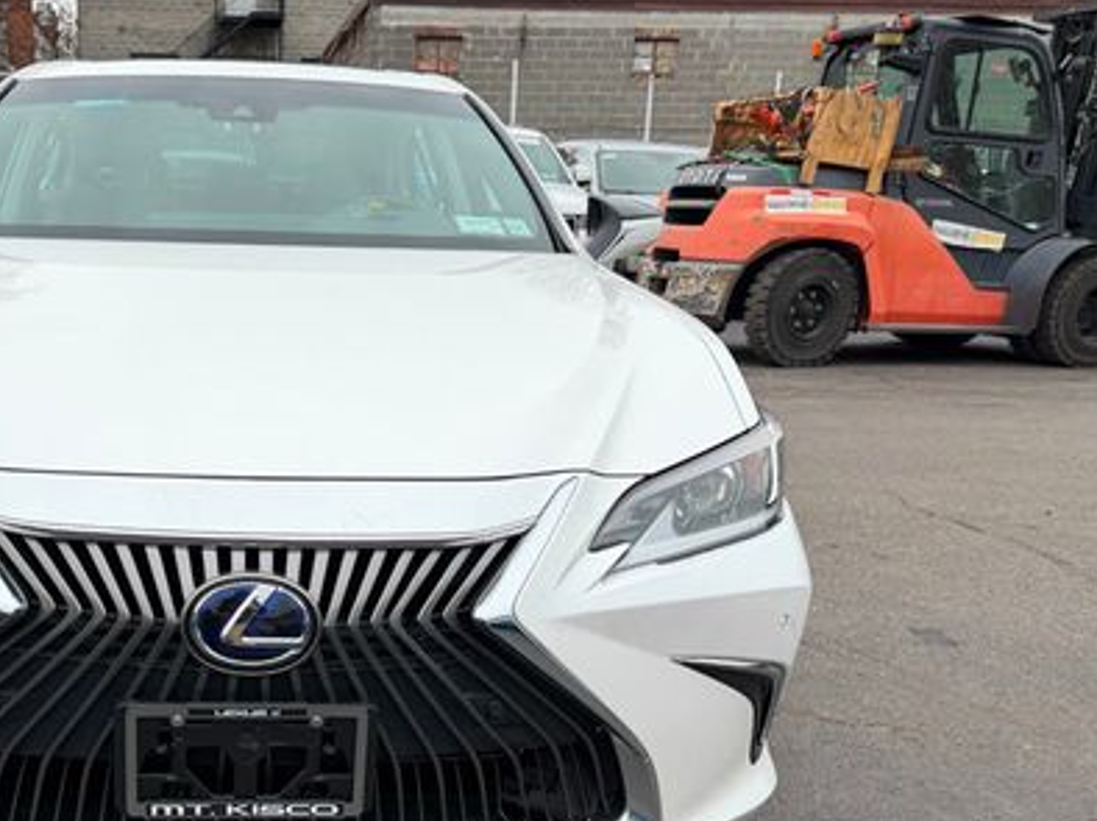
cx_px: 278
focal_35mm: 39
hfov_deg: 46.2
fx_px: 1235
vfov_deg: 35.8
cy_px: 635
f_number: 1.78
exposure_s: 1/121
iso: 125
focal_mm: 6.76
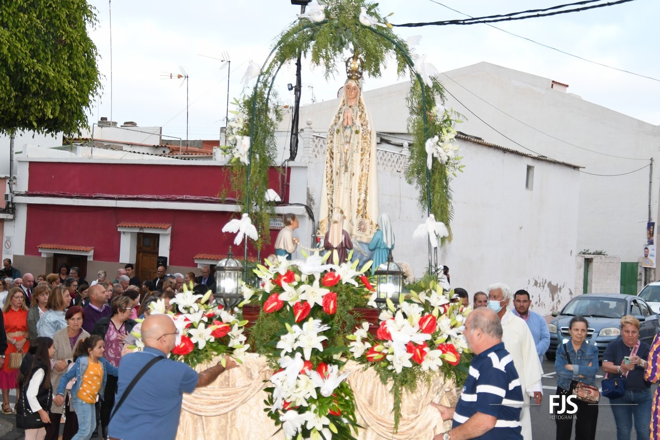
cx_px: 330
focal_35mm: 57
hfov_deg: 35.1
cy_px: 220
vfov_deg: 23.8
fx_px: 1045
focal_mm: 38
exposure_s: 1/250
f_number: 4
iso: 1000
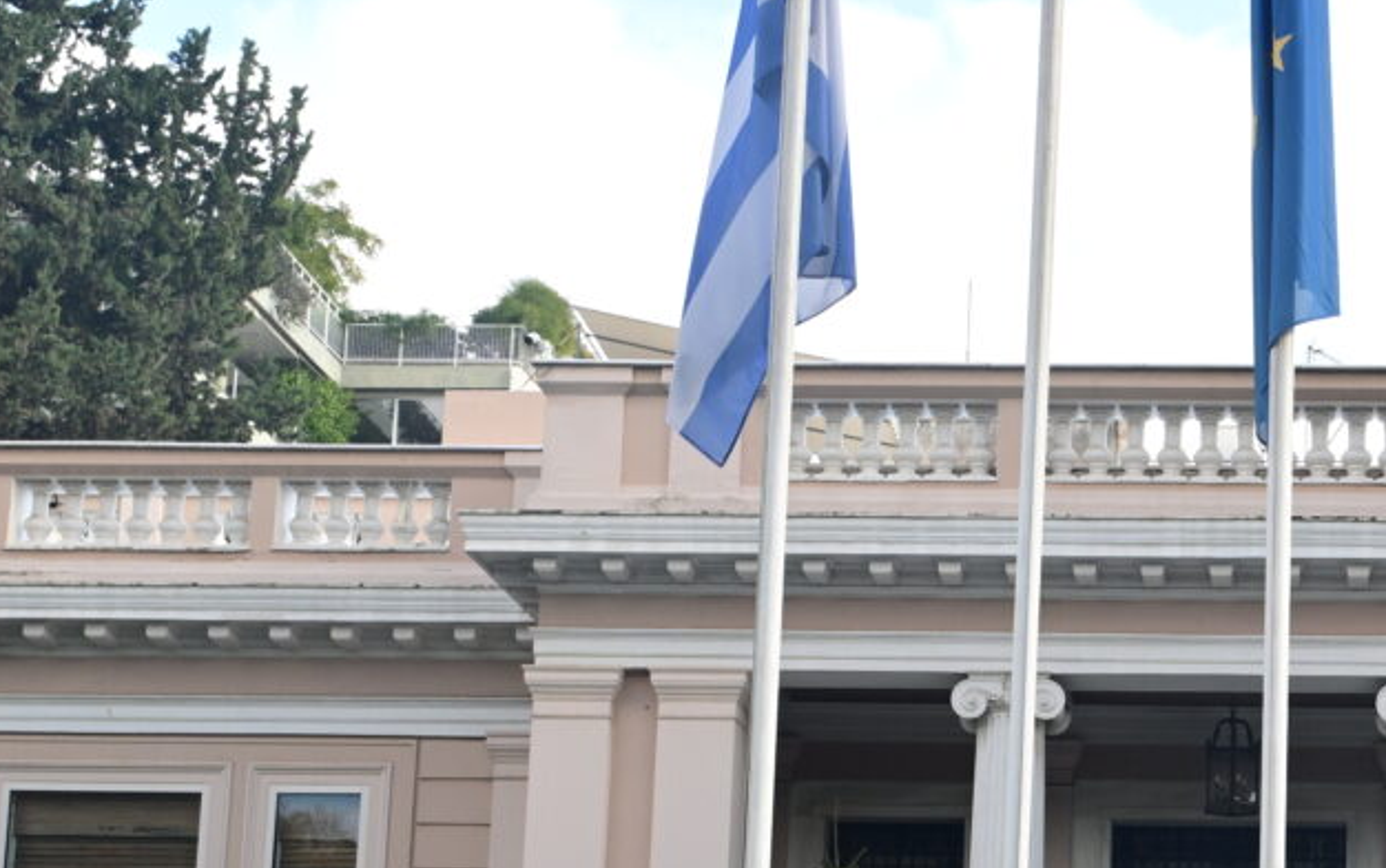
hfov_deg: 24.4
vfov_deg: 15.7
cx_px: 1266
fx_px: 3099
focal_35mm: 82
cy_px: 841
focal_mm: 28
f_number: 6.3
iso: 500
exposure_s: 1/400
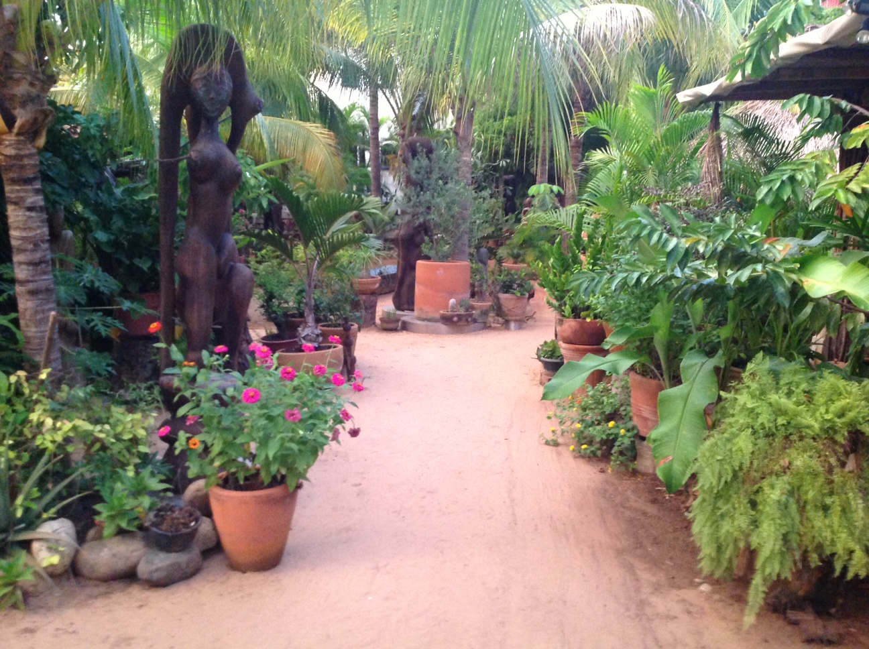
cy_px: 324
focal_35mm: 35
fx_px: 877
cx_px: 434
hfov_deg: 52.7
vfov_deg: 40.6
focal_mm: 4.28
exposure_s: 1/15
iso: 400
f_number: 2.4
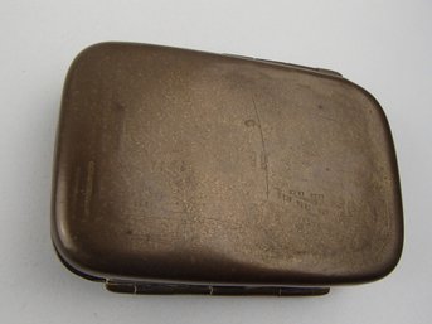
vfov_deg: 38.6
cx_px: 216
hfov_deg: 50.2
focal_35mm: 37
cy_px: 162
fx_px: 462
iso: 320
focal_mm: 6.64
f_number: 4.7
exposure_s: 1/160
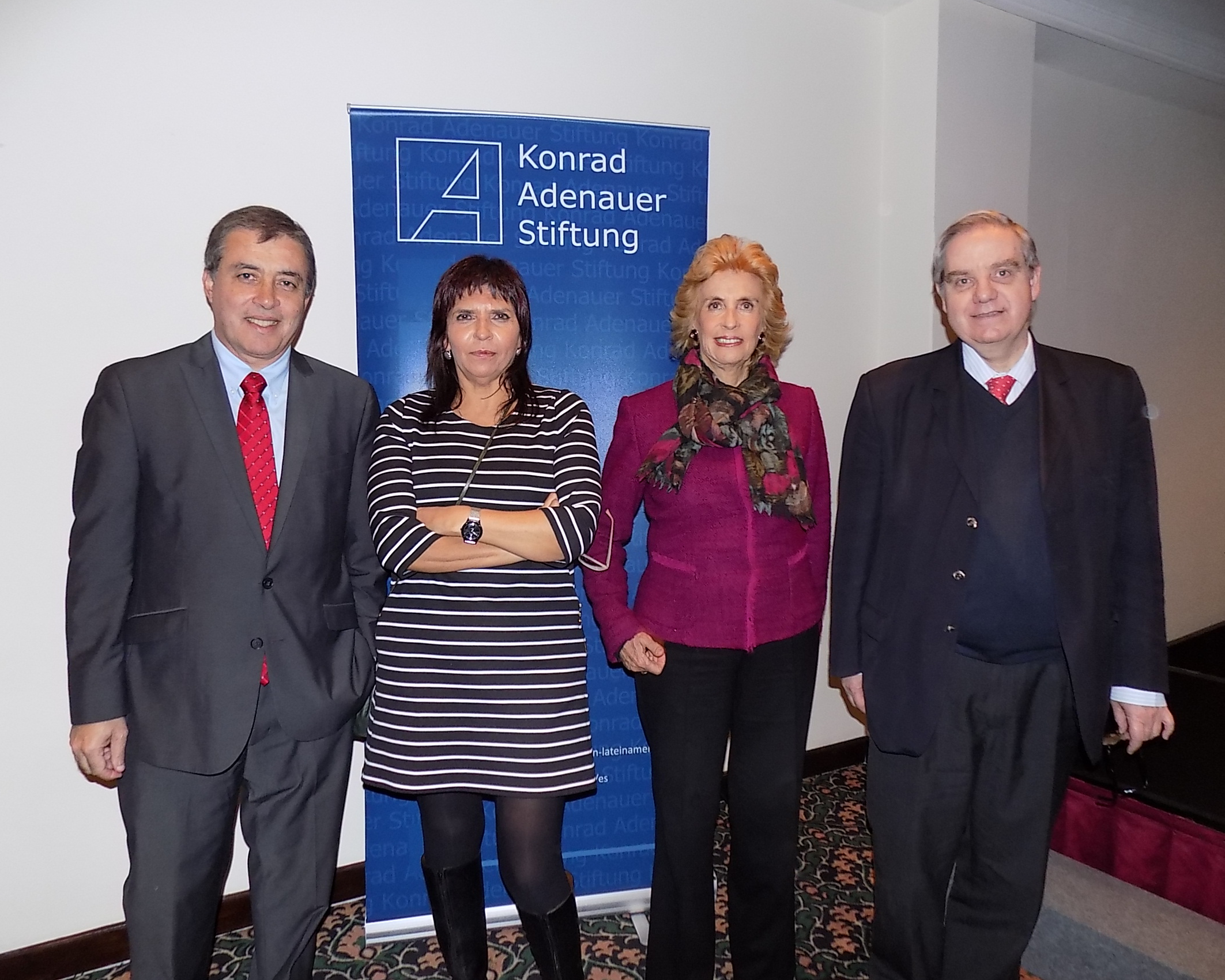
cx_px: 611
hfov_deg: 70.3
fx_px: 870
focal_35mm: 24
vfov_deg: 58.8
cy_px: 490
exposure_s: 1/30
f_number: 3.1
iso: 200
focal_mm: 4
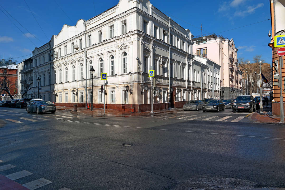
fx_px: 190
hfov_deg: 73.7
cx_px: 142
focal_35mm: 24
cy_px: 95
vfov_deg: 53.1
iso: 100
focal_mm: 16
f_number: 8
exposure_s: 1/250
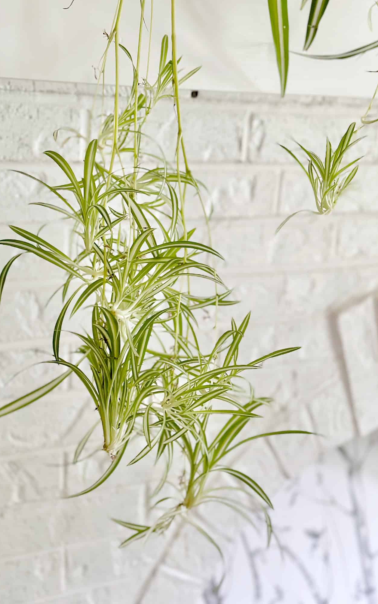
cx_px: 165
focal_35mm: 51
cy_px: 302
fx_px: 841
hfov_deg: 25.3
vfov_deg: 39.6
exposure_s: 1/40
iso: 640
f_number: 1.8
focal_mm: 6.9
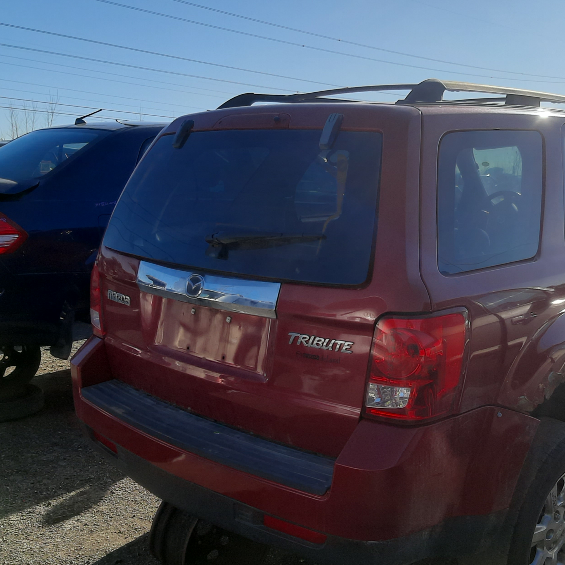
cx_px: 384
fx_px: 683
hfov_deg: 44.2
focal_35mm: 37
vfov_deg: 44.9
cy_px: 275
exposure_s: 1/2632
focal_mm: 3.92
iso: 40
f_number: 1.7
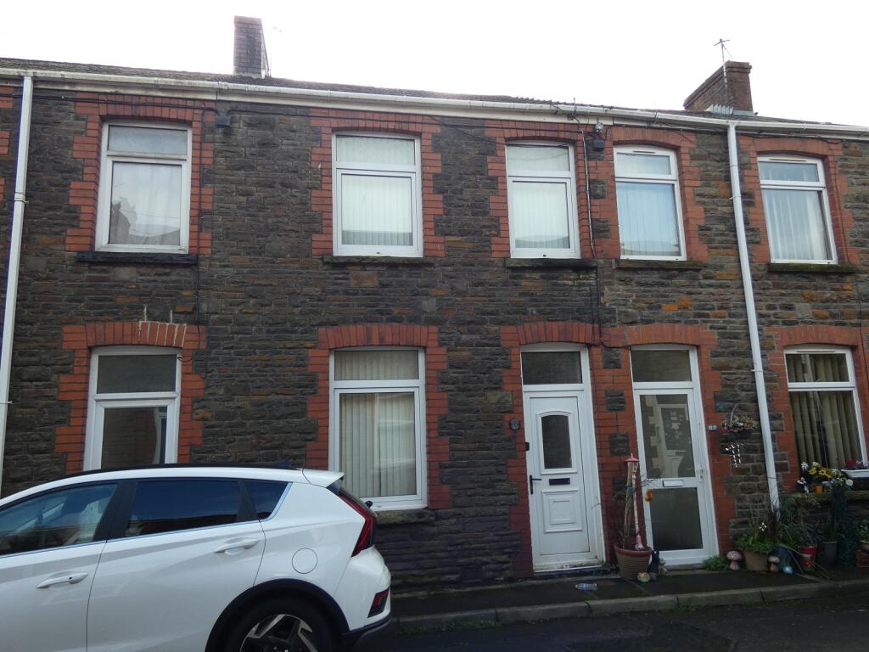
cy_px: 326
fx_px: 527
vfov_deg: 63.4
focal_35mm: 21
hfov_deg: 79.0
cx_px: 434
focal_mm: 3.8
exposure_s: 1/250
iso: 80
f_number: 2.9
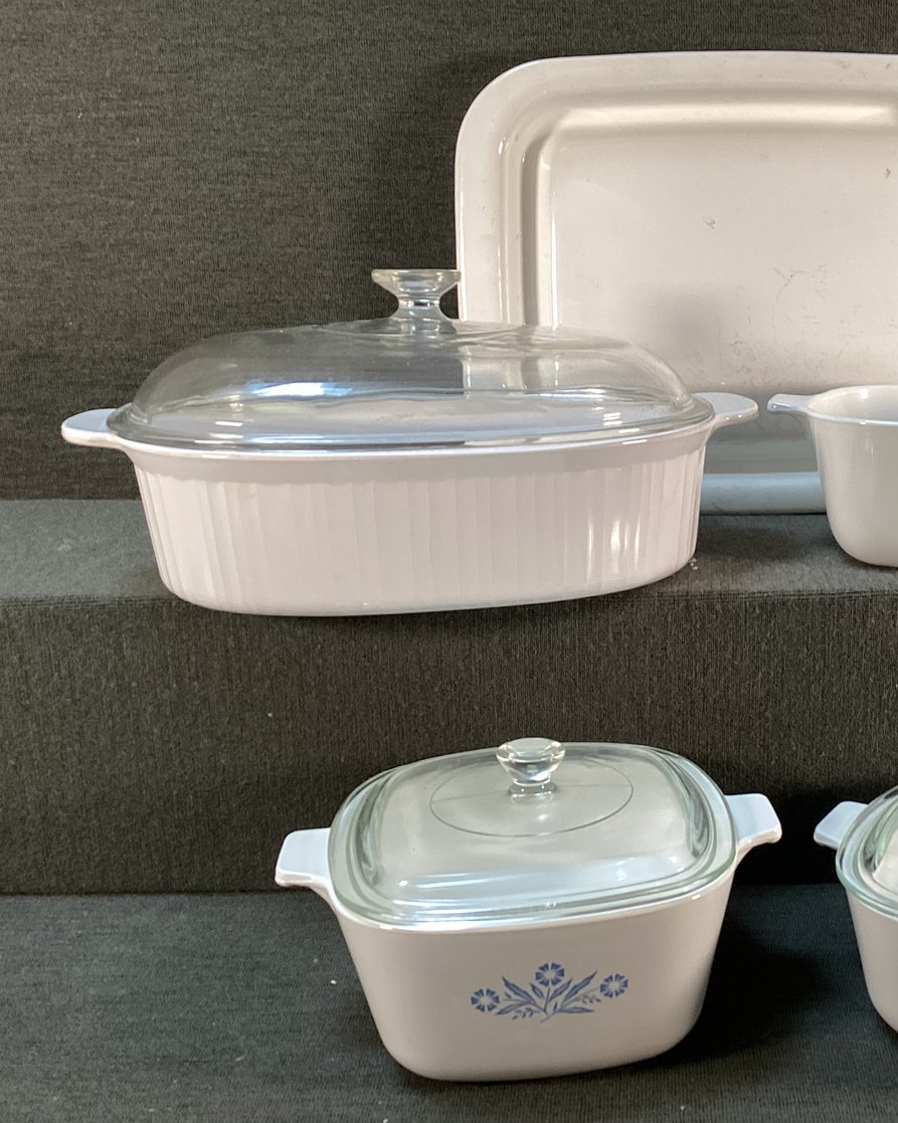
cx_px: 712
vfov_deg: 44.8
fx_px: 1363
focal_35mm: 41
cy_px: 557
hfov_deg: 35.4
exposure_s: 1/100
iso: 80
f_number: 2.4
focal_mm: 3.3
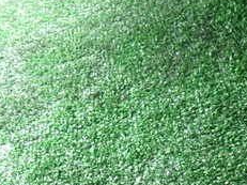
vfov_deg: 22.1
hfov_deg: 29.6
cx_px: 164
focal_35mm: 65
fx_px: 464
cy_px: 159
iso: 200
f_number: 2
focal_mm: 4.5
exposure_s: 1/40
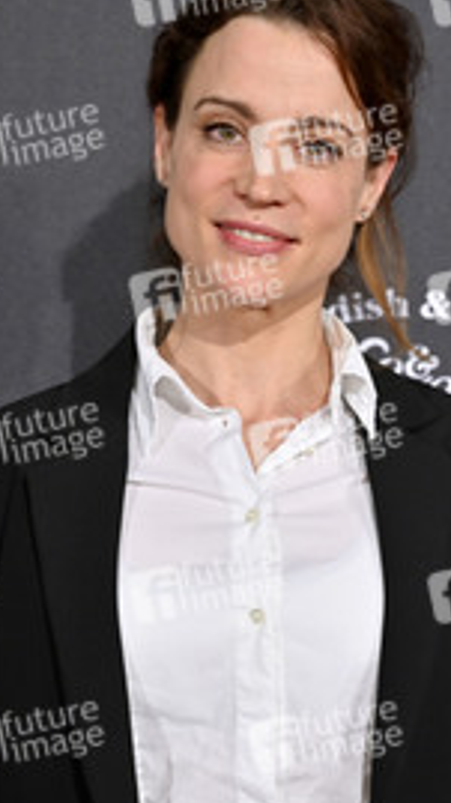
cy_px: 364
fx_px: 2619
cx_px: 246
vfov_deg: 17.4
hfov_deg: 9.8
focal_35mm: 123
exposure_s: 1/200
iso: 1000
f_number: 4
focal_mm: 70
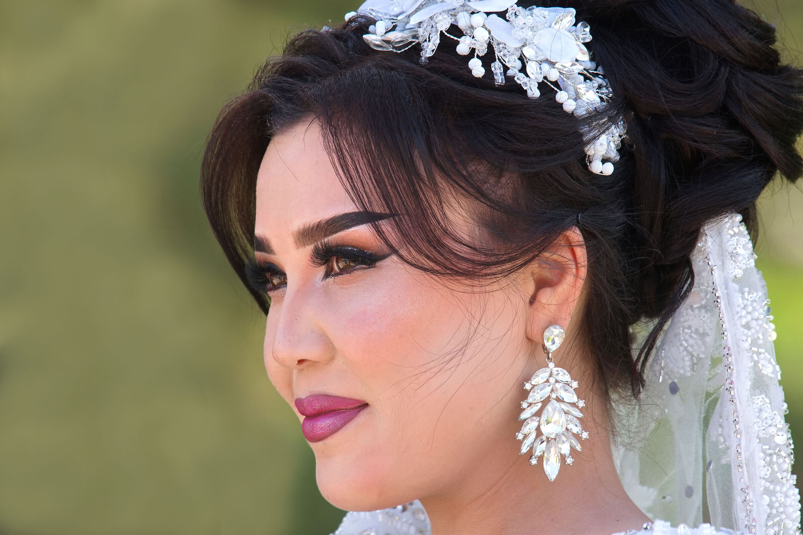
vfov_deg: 3.1
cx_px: 402
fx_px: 10037
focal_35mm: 450
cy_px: 268
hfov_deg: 4.6
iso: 800
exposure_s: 1/800
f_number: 7.1
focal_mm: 300
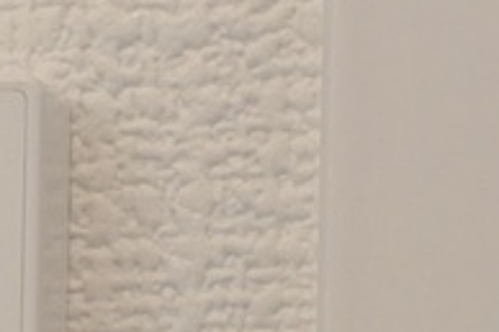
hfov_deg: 7.4
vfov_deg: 5.1
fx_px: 3642
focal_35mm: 263
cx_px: -610
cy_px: 788
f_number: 1.89
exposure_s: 1/120
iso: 118
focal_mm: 5.43
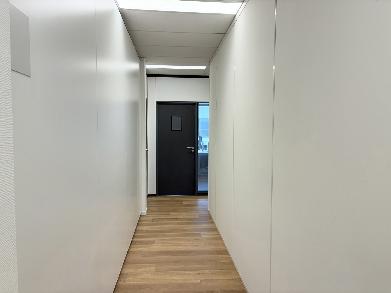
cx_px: 196
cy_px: 146
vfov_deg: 53.1
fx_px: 294
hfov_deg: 67.3
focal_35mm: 26
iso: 50
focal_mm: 5.96
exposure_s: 1/100
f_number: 1.6
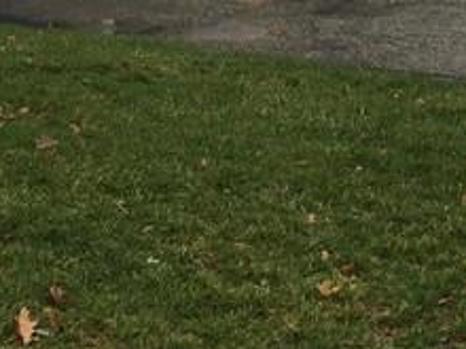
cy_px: -203
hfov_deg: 14.6
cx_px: 286
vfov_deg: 10.5
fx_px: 1817
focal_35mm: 135
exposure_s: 1/225
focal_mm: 4.15
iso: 25
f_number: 2.2
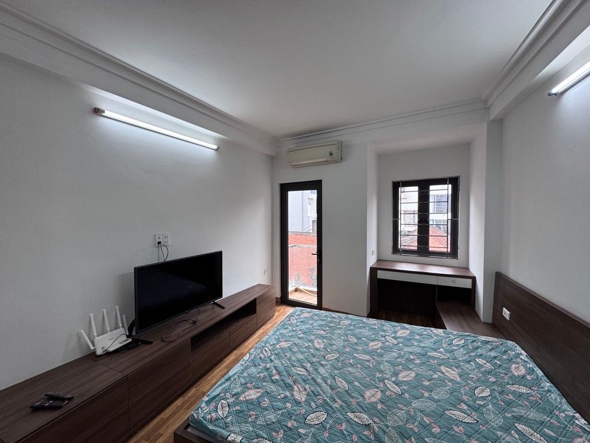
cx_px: 295
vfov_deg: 85.7
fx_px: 239
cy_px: 222
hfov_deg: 102.1
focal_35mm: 14
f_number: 2.2
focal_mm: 2.22
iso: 80
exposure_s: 1/100
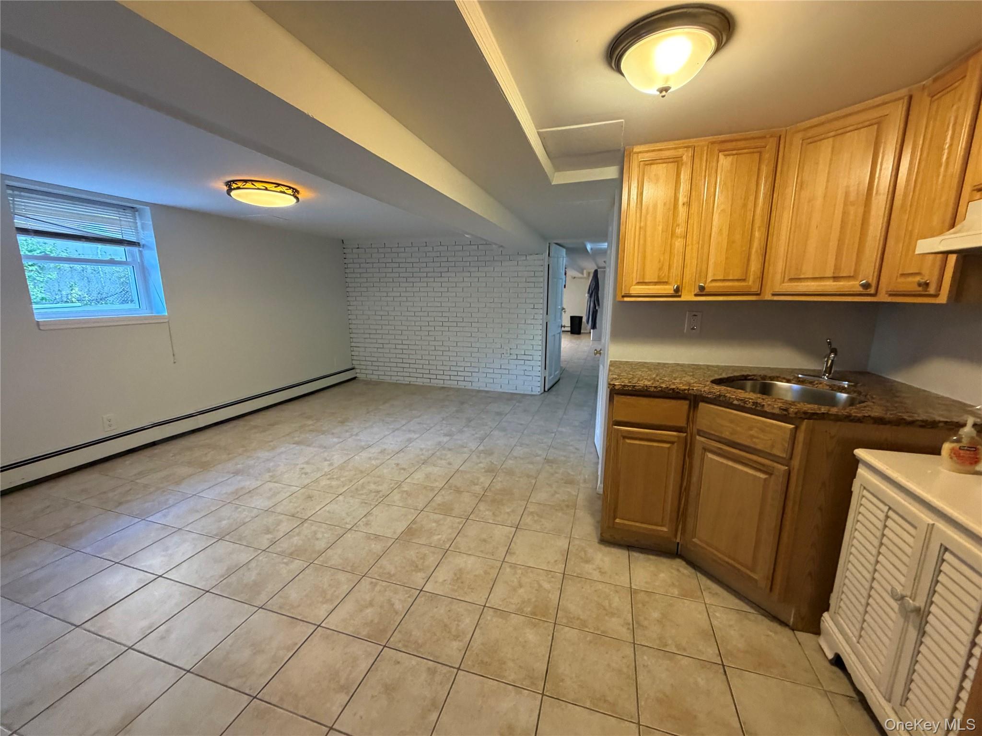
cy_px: 368
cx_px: 491
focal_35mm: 14
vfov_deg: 85.7
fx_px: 397
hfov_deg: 102.1
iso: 400
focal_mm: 2.22
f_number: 2.2
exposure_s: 1/60
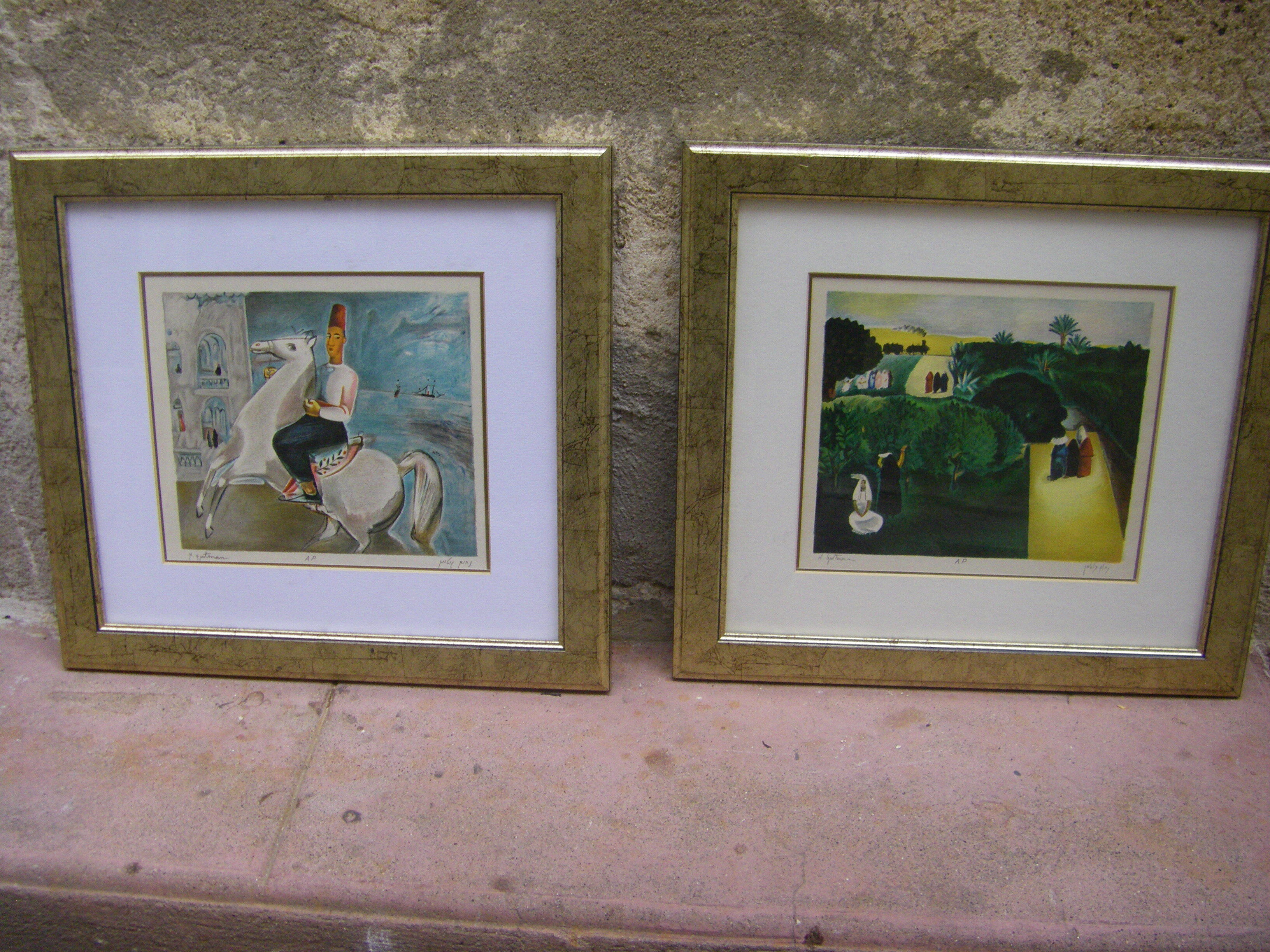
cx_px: 635
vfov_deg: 37.7
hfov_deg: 49.0
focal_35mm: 38
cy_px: 476
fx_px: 1394
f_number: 3.5
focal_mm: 6.3
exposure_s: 1/100
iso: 250
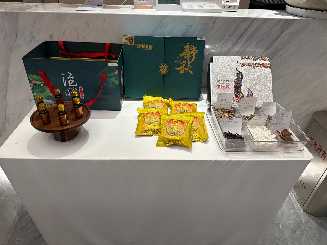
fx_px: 227
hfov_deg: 71.6
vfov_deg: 56.8
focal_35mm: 24
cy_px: 122
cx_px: 164
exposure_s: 1/100
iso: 100
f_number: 1.78
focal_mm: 6.76
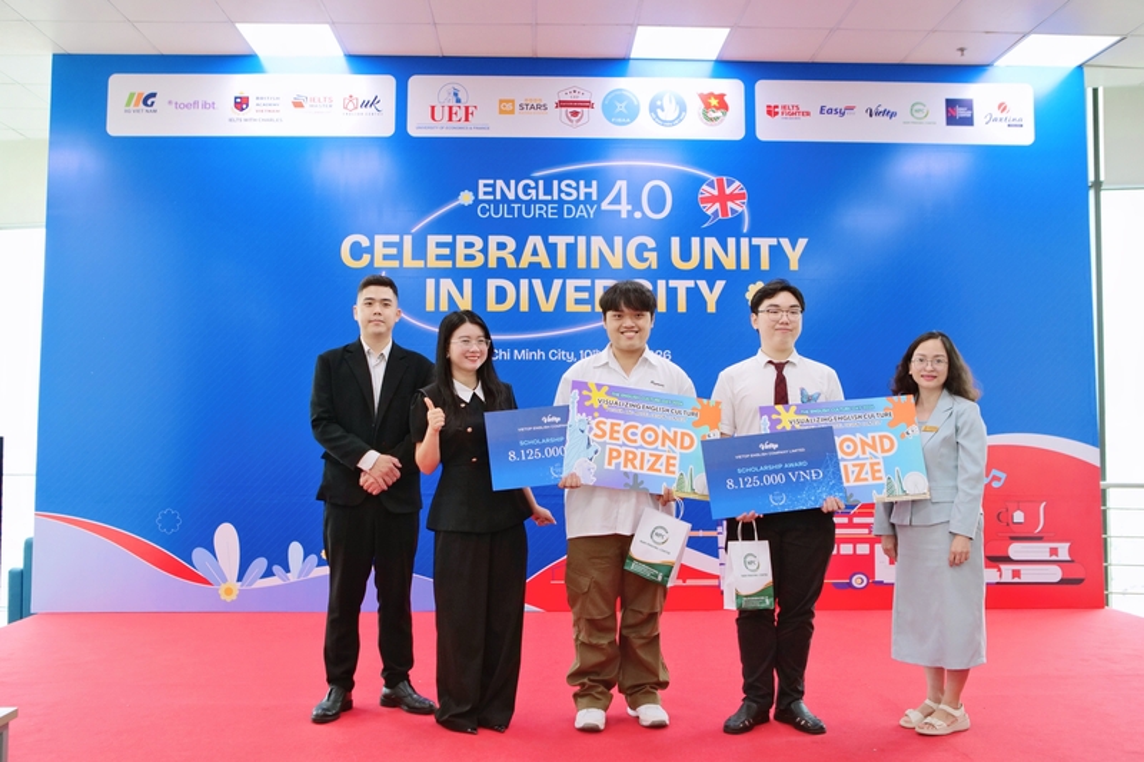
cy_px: 381
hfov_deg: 55.8
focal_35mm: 34
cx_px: 572
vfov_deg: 38.9
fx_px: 1080
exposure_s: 1/250
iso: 3200
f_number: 4
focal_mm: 34
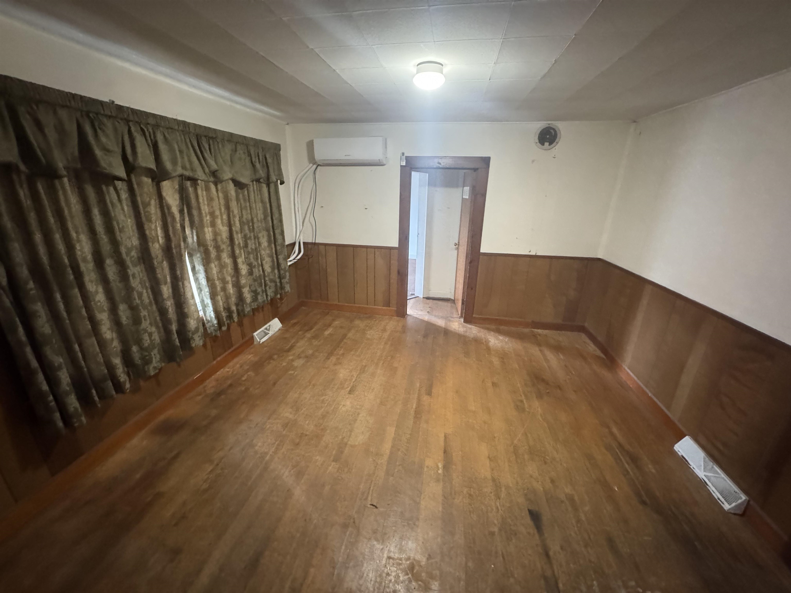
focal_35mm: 14
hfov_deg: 102.1
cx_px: 396
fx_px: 320
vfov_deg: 85.7
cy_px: 296
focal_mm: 2.22
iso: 1250
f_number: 2.2
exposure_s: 1/58
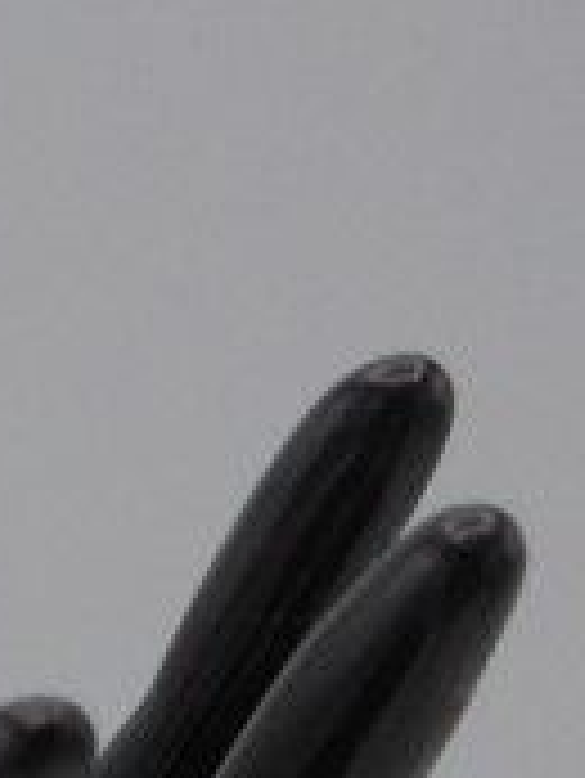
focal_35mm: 177
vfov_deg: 9.9
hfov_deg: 8.2
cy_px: 1794
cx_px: -344
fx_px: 3983
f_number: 4
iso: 100
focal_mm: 6.1
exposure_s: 1/400
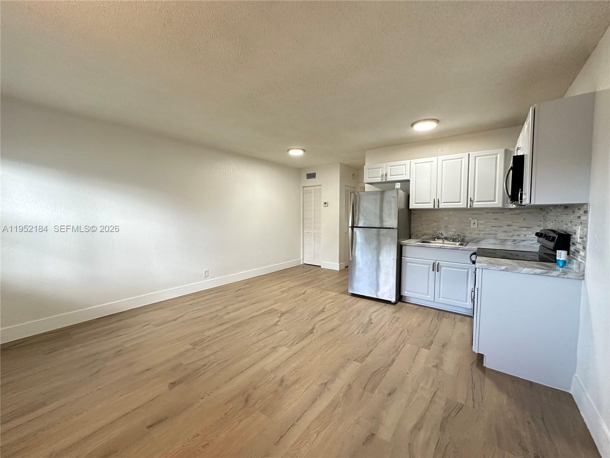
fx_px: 247
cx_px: 305
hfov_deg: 102.1
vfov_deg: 85.7
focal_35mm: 14
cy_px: 229
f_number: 2.2
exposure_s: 1/60
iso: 250
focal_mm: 2.22
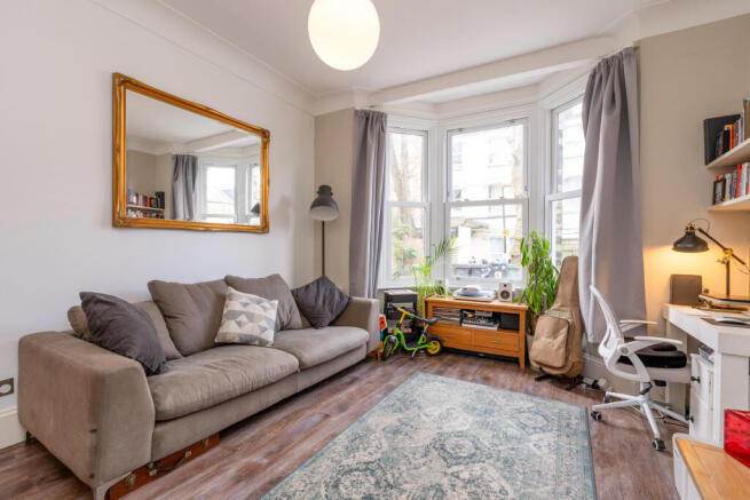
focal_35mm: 16
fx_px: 333
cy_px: 250
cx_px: 375
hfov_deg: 96.7
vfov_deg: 73.8
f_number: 8
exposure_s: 1/20
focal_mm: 16
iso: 320
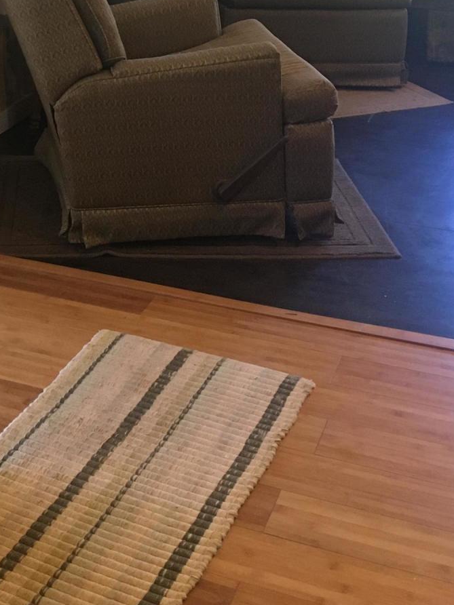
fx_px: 1137
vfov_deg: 27.4
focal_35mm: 65
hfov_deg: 22.1
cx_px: 48
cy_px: -57
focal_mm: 4.15
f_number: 2.2
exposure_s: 1/30
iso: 125
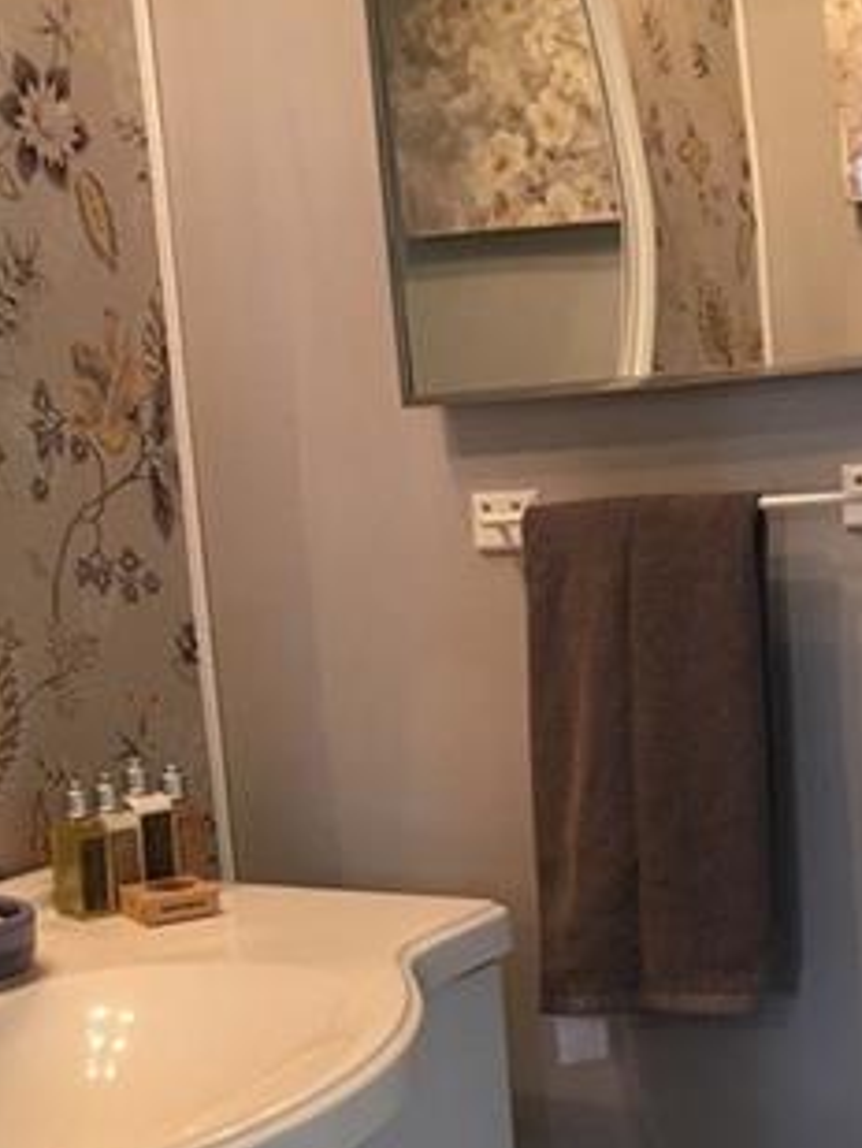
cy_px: 791
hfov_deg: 20.4
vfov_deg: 26.8
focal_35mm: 72
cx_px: 520
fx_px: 2389
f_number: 2.2
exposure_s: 1/15
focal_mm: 4.15
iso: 40
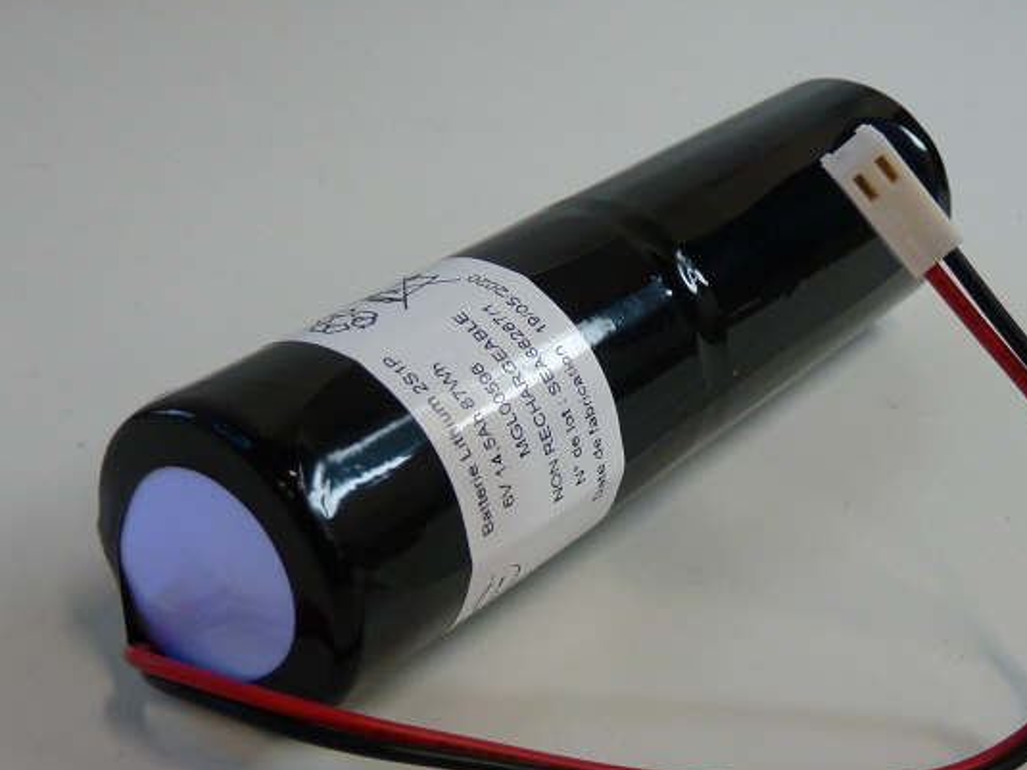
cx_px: 610
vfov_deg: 24.0
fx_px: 1809
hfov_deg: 31.6
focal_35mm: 61
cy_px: 409
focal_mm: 5.1
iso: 100
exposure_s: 1/40
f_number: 2.8
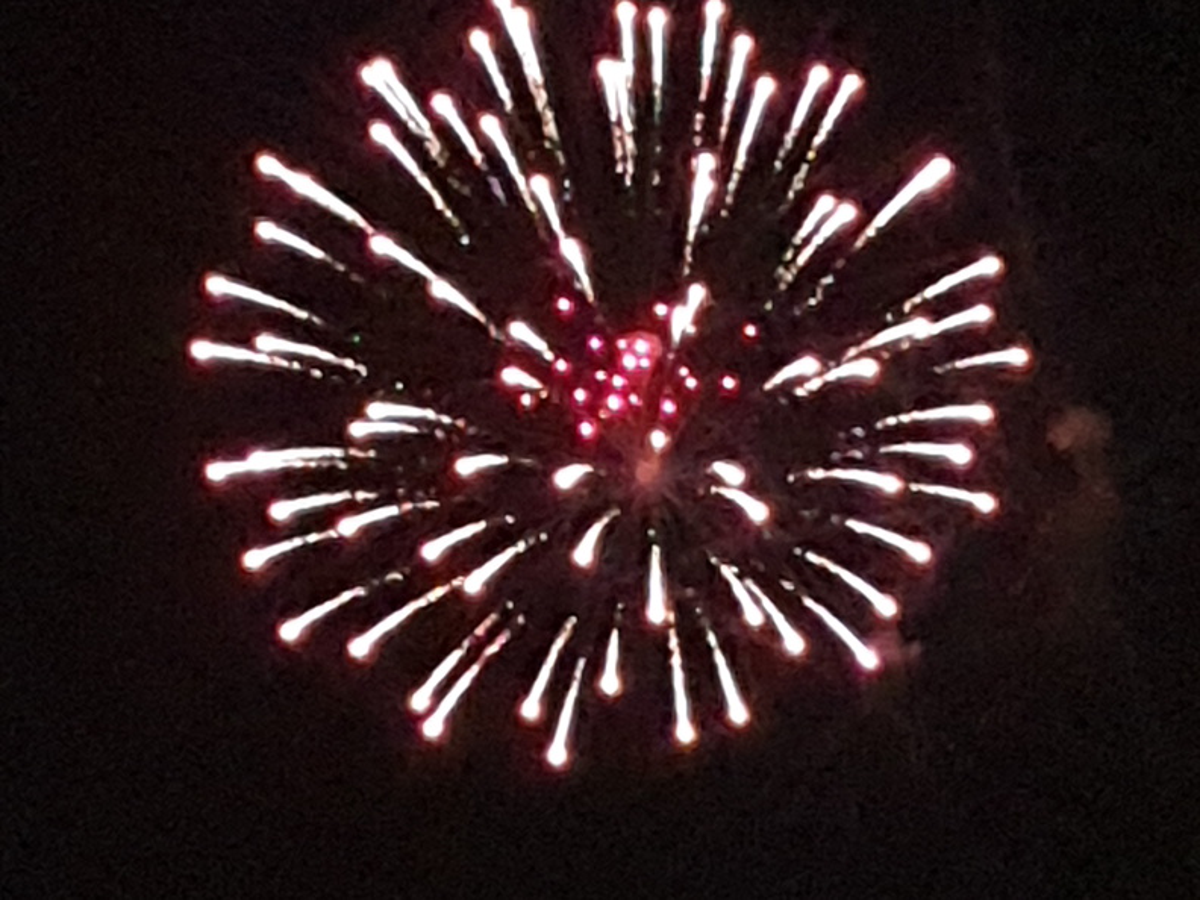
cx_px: 600
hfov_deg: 67.3
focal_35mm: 26
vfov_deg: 53.1
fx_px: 901
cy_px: 450
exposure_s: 1/50
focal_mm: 4.32
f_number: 1.5
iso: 800
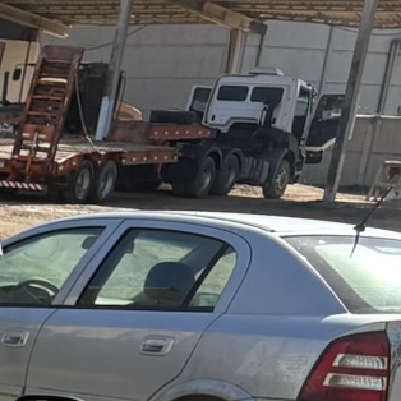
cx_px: -851
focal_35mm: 150
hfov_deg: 9.1
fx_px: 1966
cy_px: 709
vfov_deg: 10.9
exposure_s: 1/2141
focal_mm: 5.96
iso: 50
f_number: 1.6
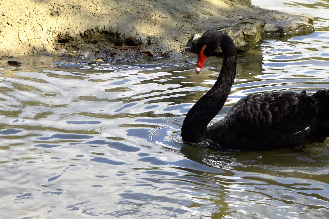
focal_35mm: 164
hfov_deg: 12.5
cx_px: 237
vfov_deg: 8.4
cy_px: 134
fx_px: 1498
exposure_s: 1/320
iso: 100
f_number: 5
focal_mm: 70
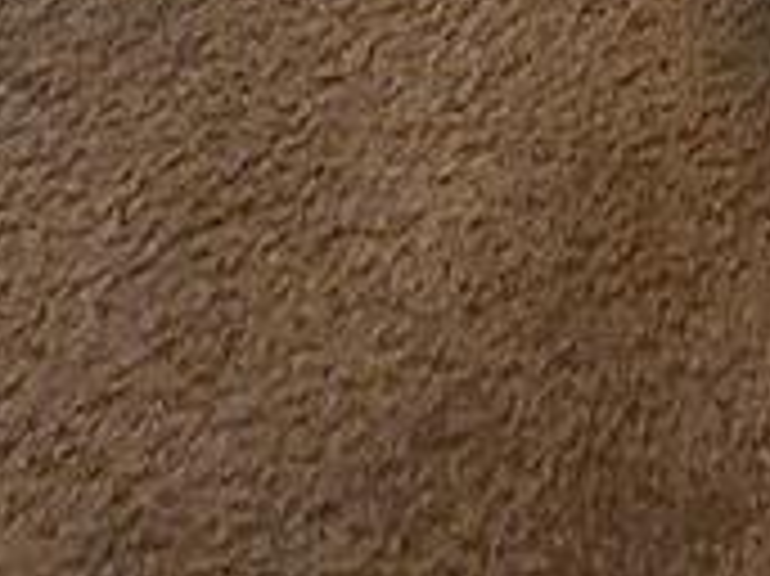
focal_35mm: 117
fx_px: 2601
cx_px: 901
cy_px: -2444
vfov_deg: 6.0
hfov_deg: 16.2
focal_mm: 2.2
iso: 200
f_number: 2.2
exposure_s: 1/60
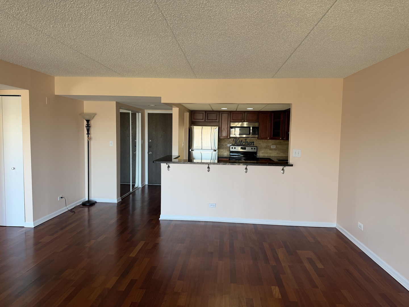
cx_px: 204
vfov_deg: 56.8
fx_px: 284
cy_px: 154
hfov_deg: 71.6
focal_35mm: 24
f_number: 1.78
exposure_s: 1/120
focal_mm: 6.76
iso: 125
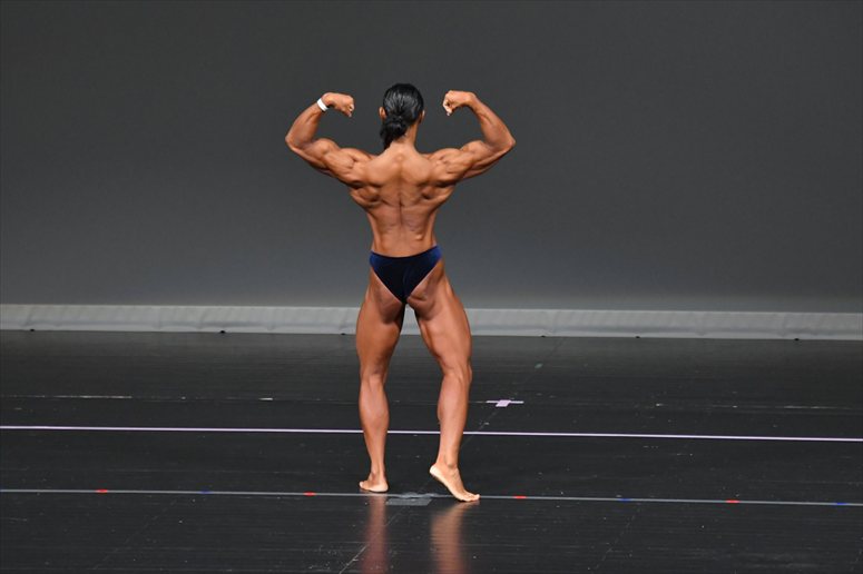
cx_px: 432
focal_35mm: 285
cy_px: 287
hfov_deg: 7.2
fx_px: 6829
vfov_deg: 4.8
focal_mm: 190
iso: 4000
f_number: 5.6
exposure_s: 1/400
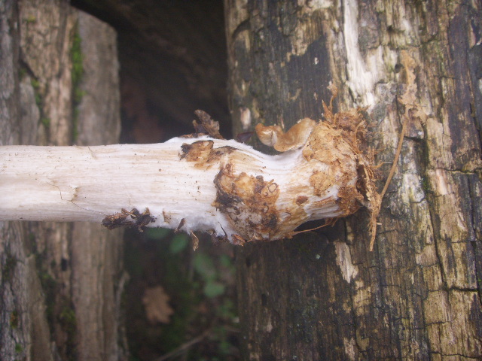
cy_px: 180
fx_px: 543
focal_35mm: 39
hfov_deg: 47.9
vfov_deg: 36.8
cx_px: 241
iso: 100
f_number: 3.5
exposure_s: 1/60
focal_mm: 6.6
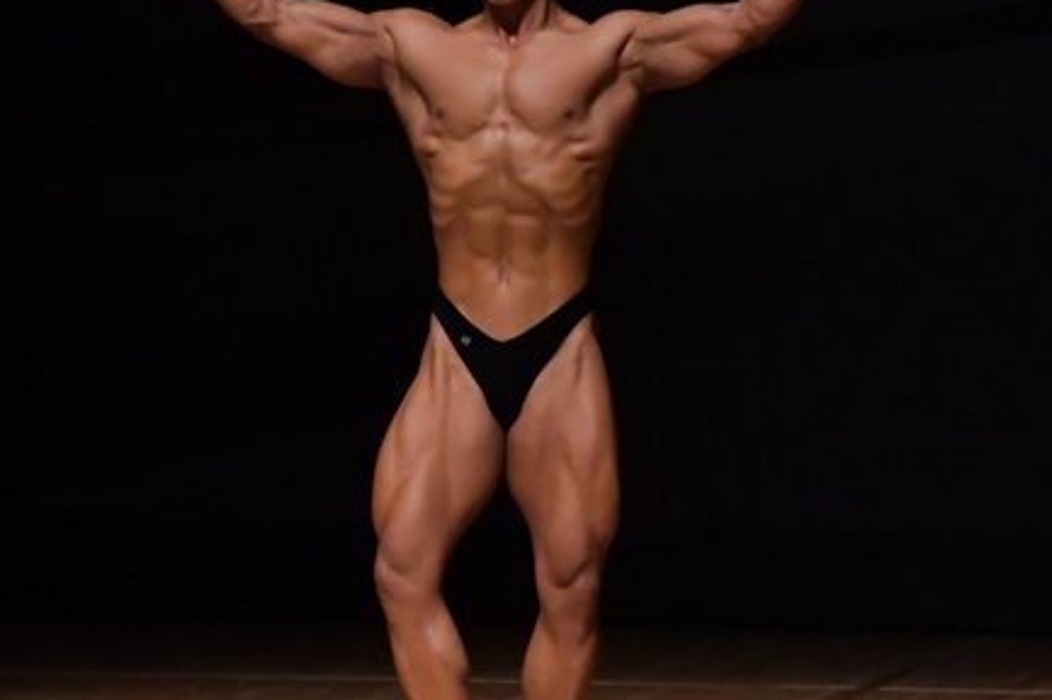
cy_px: 280
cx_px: 519
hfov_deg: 4.8
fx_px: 12556
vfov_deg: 3.2
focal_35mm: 430
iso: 6400
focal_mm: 160
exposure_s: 1/400
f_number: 5.6
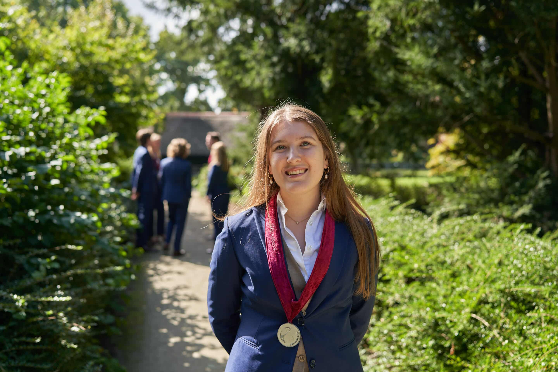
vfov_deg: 37.9
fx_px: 542
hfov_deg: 54.4
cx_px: 279
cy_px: 186
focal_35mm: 35
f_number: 2.2
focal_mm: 35
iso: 125
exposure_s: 1/800
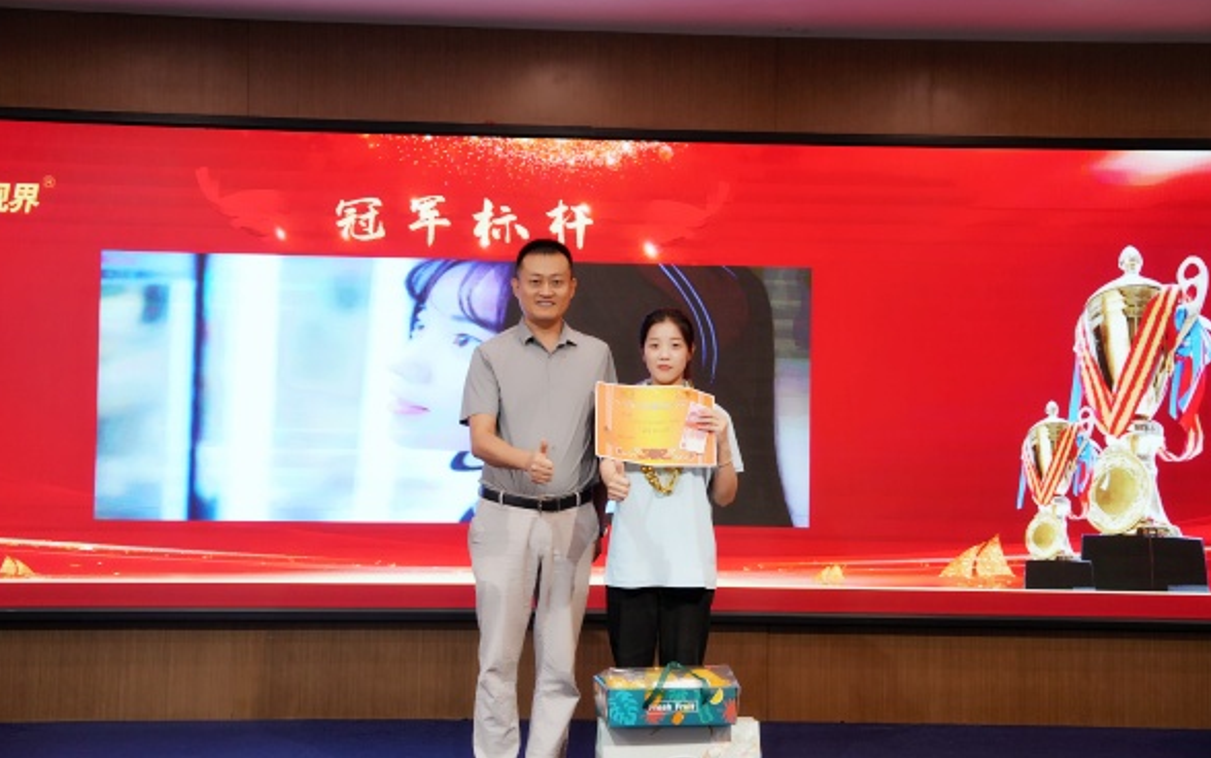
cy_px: 348
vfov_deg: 24.4
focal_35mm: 53
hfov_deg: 38.2
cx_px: 612
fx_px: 1750
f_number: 4
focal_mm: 51
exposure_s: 1/160
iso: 1000
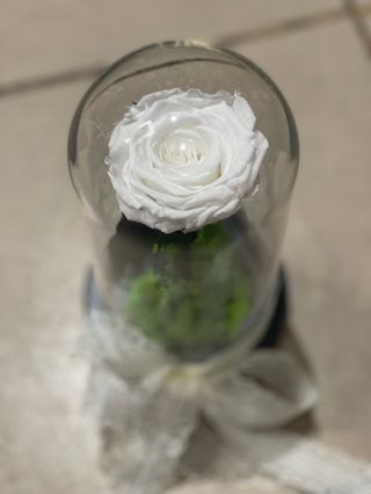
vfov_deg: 30.2
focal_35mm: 64
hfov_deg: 23.0
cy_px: 247
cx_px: 186
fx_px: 914
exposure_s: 1/33
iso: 160
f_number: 2.2
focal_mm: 7.5
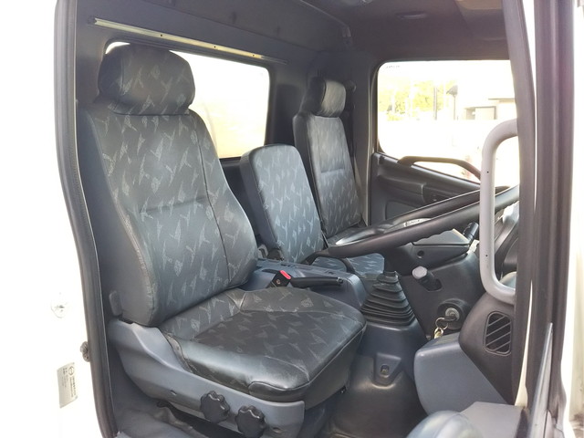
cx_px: 292
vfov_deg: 46.8
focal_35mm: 30
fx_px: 506
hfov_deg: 60.0
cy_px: 219
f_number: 2.2
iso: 64
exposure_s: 1/120
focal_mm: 4
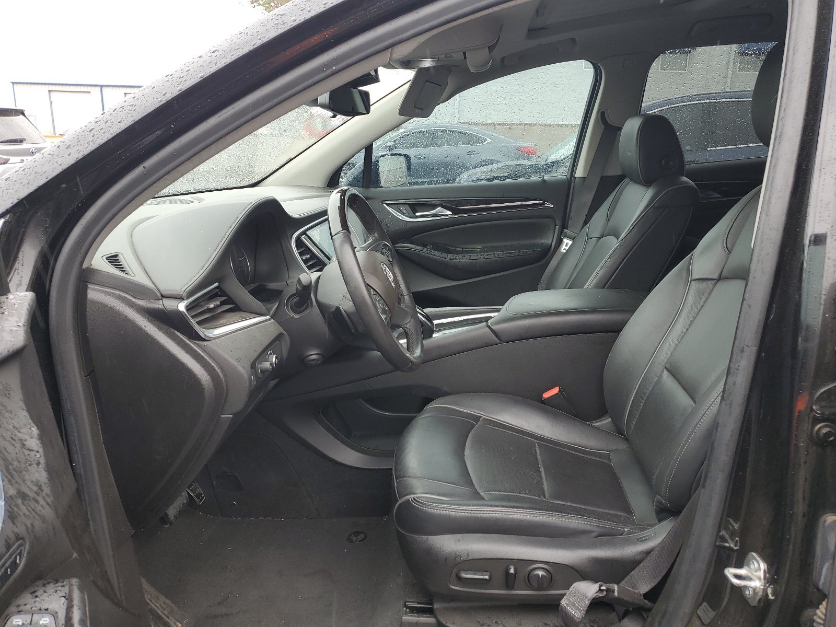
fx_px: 628
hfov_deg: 67.3
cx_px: 418
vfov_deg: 53.1
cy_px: 314
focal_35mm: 26
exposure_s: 1/222
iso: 50
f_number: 1.5
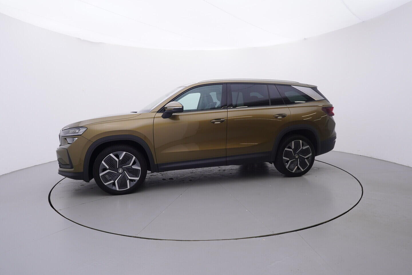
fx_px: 258
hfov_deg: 77.3
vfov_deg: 56.2
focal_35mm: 22
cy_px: 138
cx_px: 206
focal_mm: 15
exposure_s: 1/80
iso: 200
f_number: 5
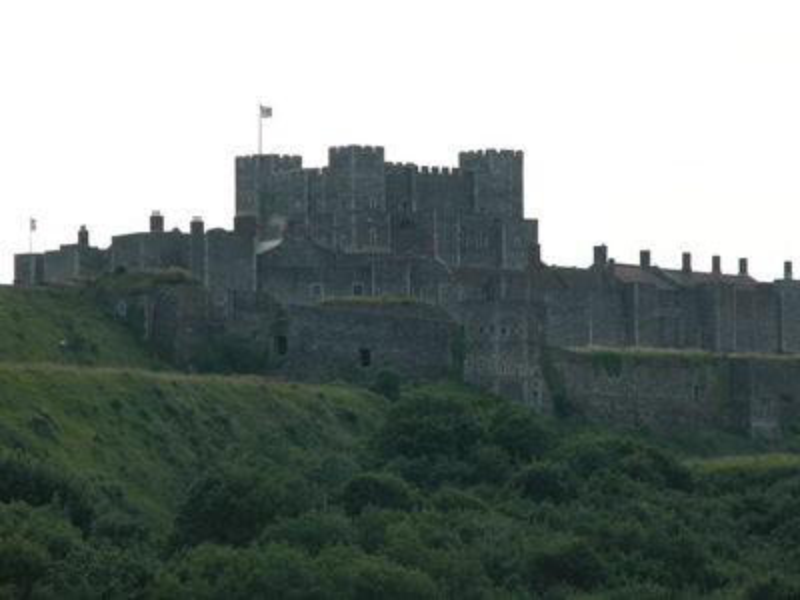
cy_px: 300
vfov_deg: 6.1
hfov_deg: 8.2
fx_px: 5593
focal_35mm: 242
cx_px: 400
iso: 100
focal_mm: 61.5
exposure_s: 1/307
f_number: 6.6
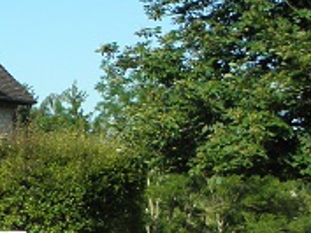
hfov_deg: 12.4
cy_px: 252
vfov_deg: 9.9
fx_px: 1340
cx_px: -190
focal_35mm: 149
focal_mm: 5.9
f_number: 7.2
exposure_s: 1/200
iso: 125
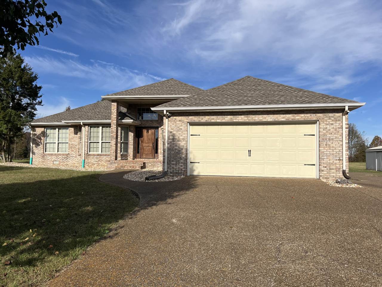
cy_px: 144
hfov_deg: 67.3
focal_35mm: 26
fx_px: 287
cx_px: 191
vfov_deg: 53.1
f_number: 1.5
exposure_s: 1/6579
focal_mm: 5.7
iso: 50
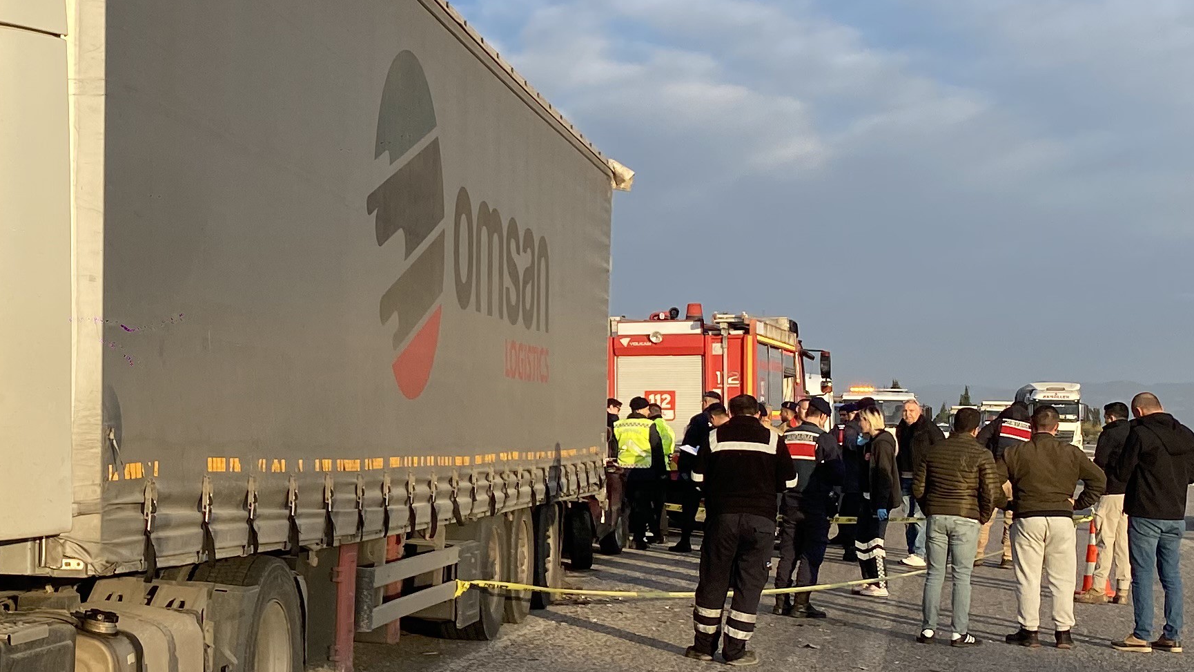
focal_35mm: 66
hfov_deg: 30.7
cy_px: 407
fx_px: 2090
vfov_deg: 18.2
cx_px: 158
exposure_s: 1/1464
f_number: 1.8
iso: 32
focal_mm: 4.25
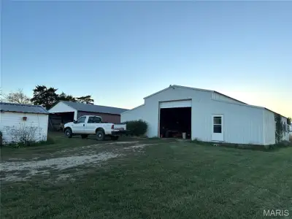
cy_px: 110
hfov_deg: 71.6
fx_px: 202
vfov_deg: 56.8
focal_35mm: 24
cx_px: 146
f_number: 1.78
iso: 80
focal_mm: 6.86
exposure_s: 1/1562
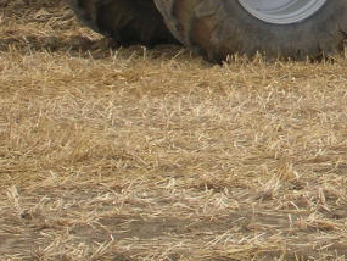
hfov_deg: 6.0
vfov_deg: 4.5
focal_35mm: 327
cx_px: 580
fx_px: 3279
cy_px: -155
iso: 50
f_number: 4.5
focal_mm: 15.2
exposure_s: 1/214
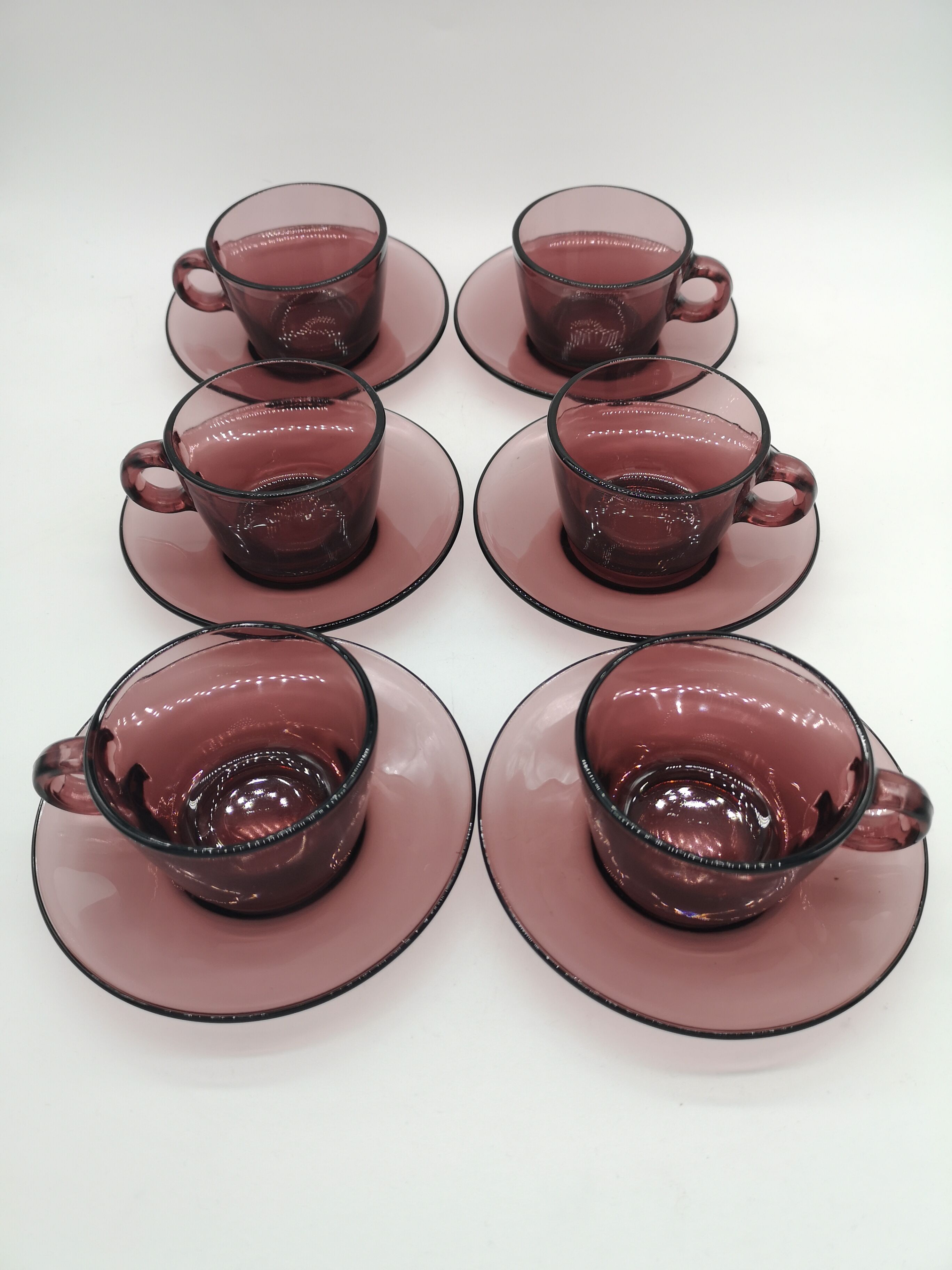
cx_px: 476
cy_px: 635
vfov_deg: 65.3
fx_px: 990
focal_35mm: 27
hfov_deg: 51.4
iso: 50
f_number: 1.8
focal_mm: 5.58
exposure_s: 1/184
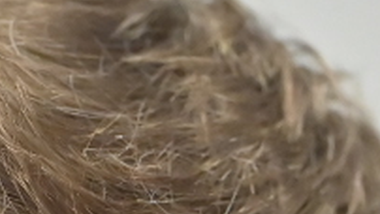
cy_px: 818
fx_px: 12686
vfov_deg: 1.0
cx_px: -239
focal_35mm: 1258
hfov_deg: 1.7
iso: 2800
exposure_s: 1/400
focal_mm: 150
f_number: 2.8
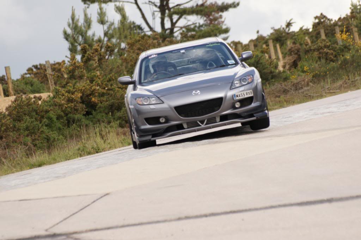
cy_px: 120
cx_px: 180
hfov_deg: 5.5
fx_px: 3759
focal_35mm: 375
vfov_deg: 3.7
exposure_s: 1/400
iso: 200
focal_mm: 250
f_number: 5.6
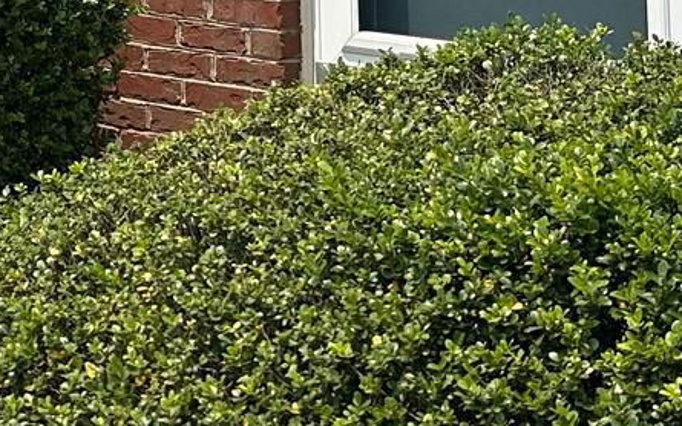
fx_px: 2174
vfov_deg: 10.1
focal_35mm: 117
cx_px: -120
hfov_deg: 17.1
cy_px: -518
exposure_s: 1/4545
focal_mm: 6.86
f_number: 1.78
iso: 80
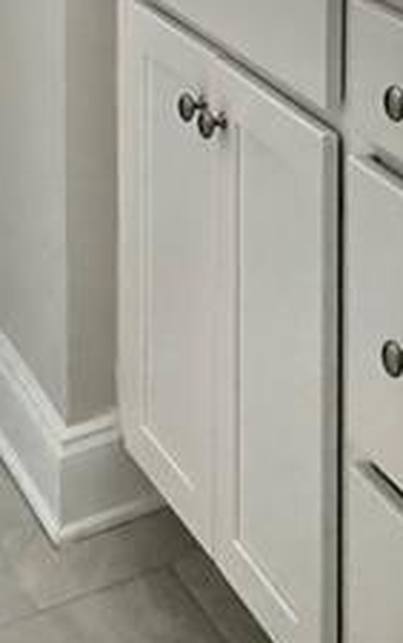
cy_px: -443
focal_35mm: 94
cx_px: 523
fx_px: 1649
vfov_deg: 18.3
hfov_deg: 13.4
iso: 40
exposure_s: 1/120
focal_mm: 5.7
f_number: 1.5
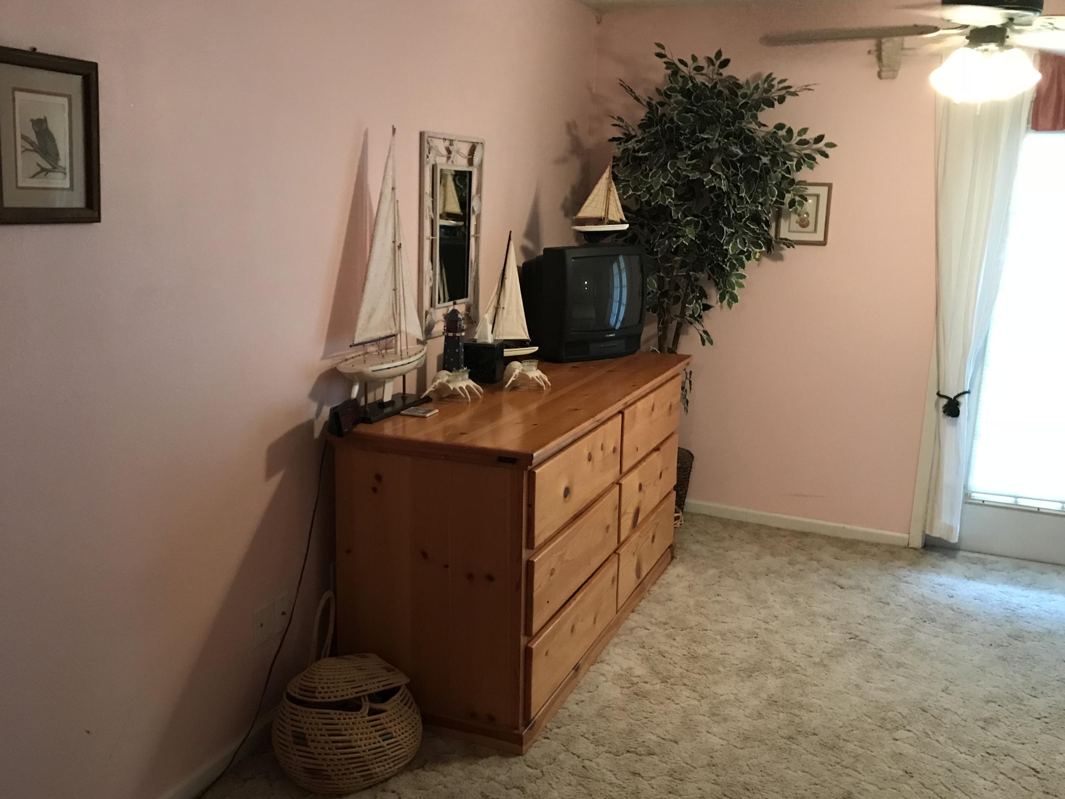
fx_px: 1015
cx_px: 474
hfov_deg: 55.2
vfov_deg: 42.9
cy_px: 414
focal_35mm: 33
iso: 100
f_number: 1.8
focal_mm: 3.99
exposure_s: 1/15
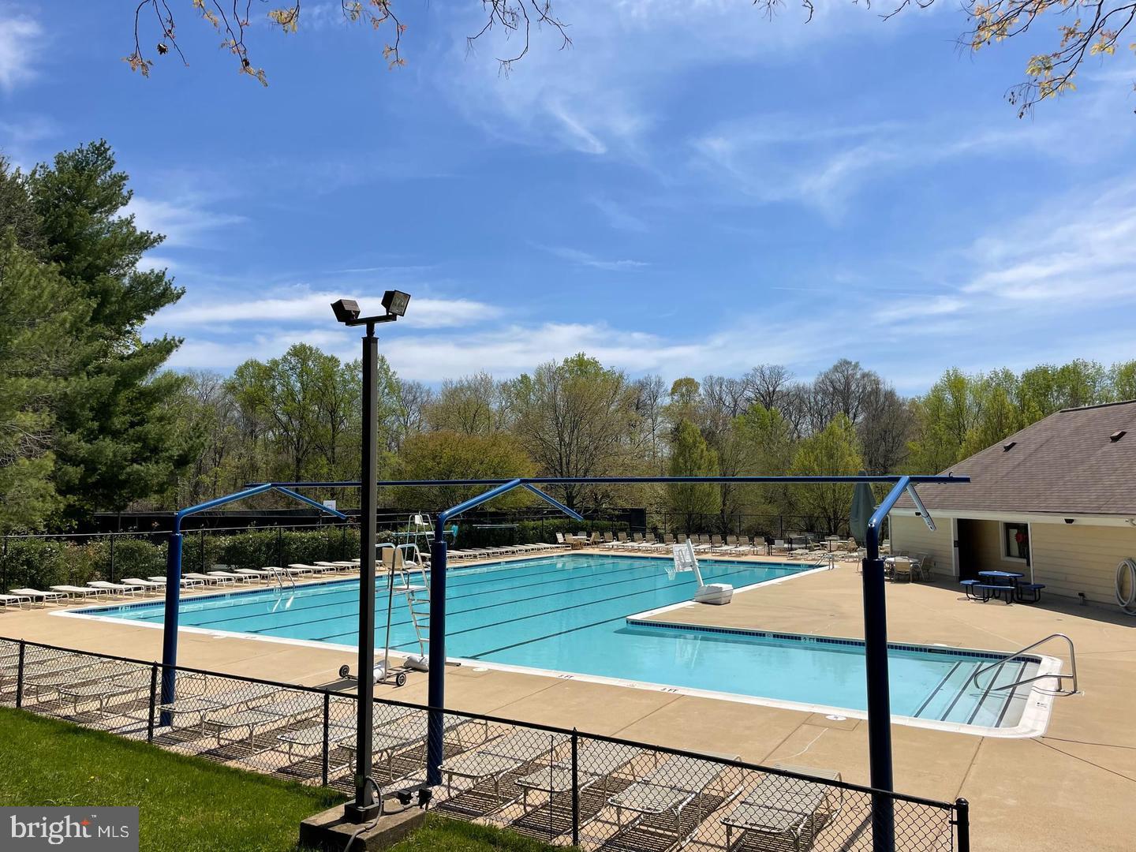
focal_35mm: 26
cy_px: 426
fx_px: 853
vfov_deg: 53.1
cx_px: 568
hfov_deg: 67.3
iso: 32
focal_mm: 4.2
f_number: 1.6
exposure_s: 1/6494
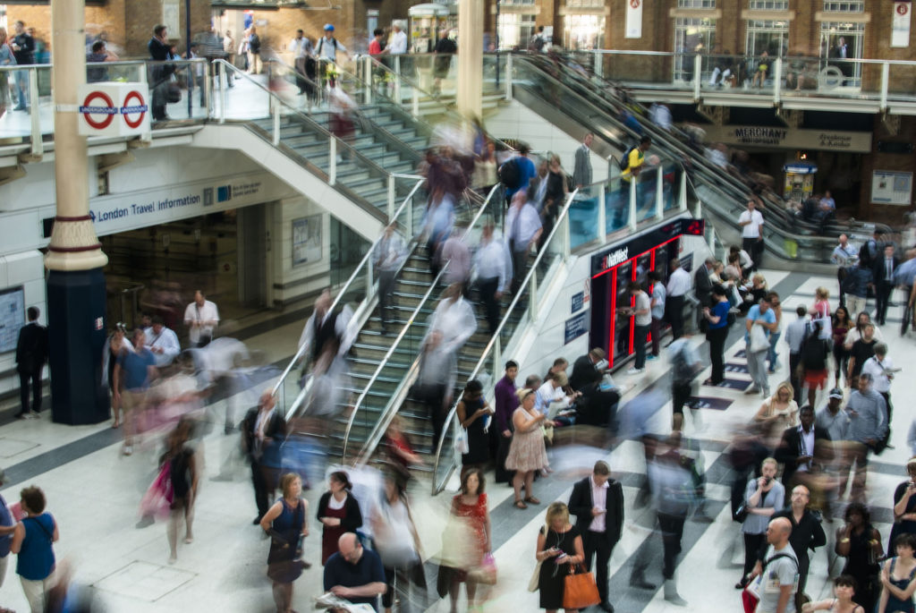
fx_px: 1337
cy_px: 306
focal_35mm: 52
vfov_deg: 25.8
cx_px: 458
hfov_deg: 37.8
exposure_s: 1/1.43
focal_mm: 35
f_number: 13
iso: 100
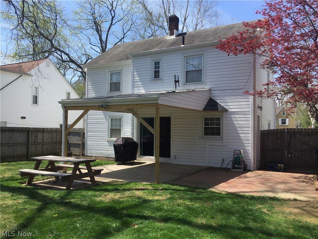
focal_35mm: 29
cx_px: 159
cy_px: 120
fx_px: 266
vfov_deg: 48.2
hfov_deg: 61.7
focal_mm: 4.15
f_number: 2.2
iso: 32
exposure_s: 1/1099
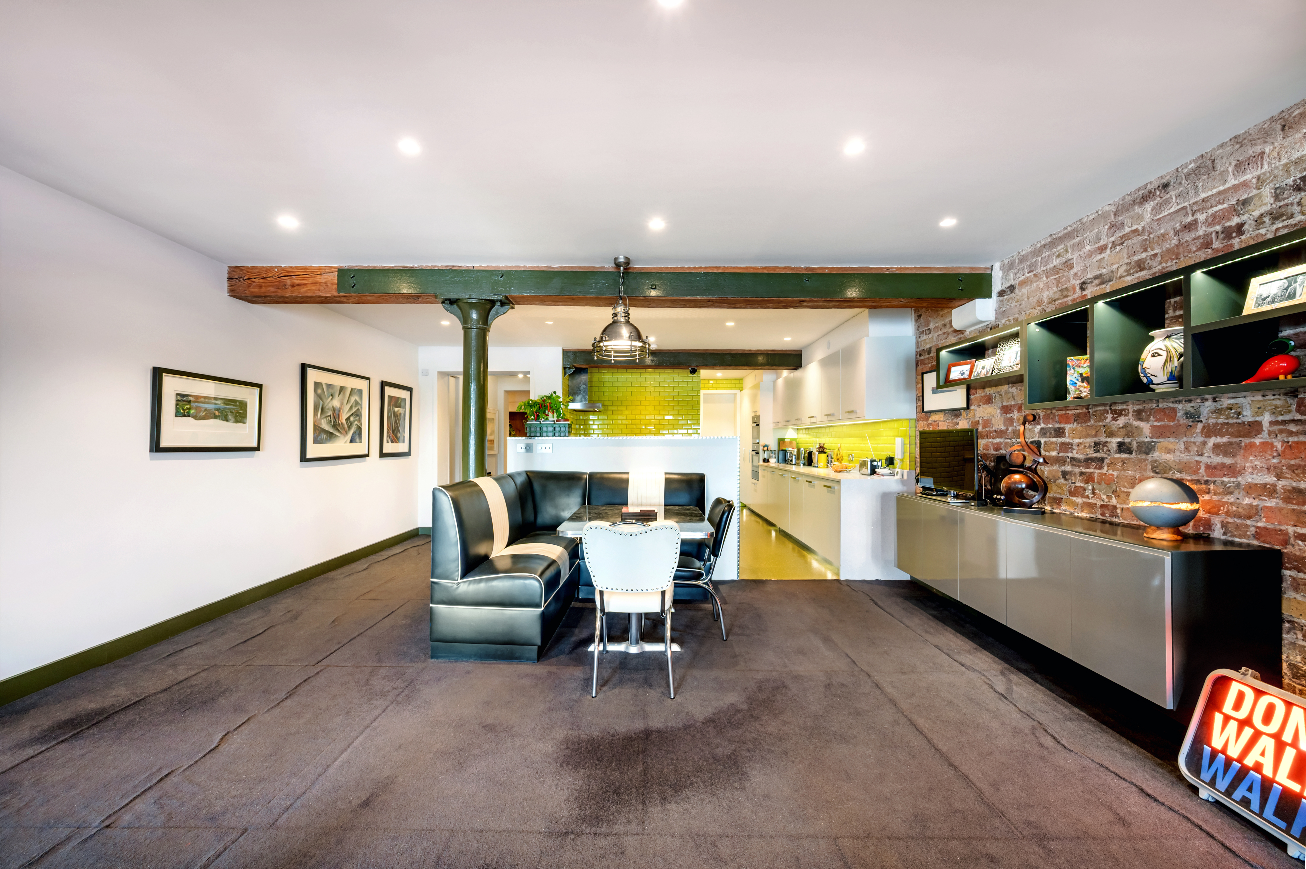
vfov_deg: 81.1
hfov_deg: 104.3
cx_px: 653
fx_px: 507
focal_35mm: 14
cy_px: 434
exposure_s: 1/1.67
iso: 400
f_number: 9
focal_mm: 14
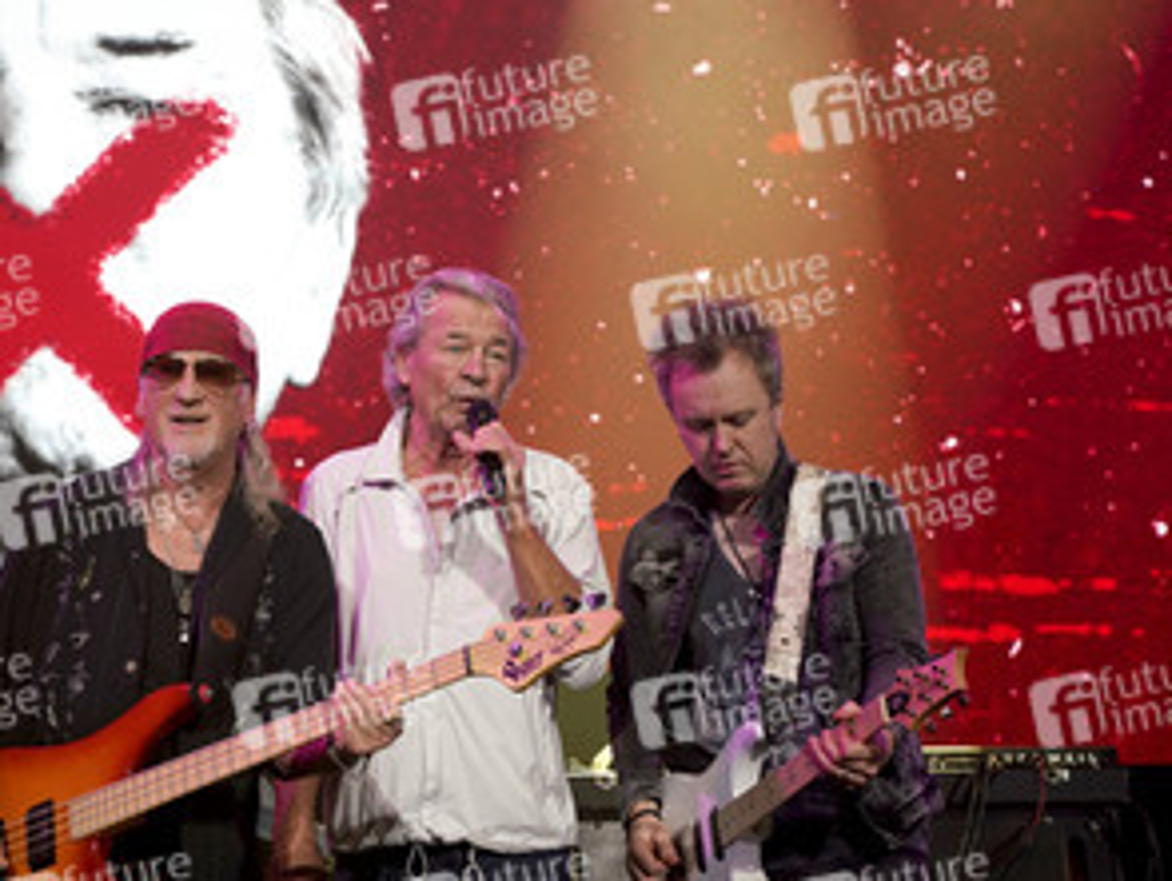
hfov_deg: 24.0
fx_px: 2745
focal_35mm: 81
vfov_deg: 18.2
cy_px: 403
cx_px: 389
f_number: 5.6
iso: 640
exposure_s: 1/320
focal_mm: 55
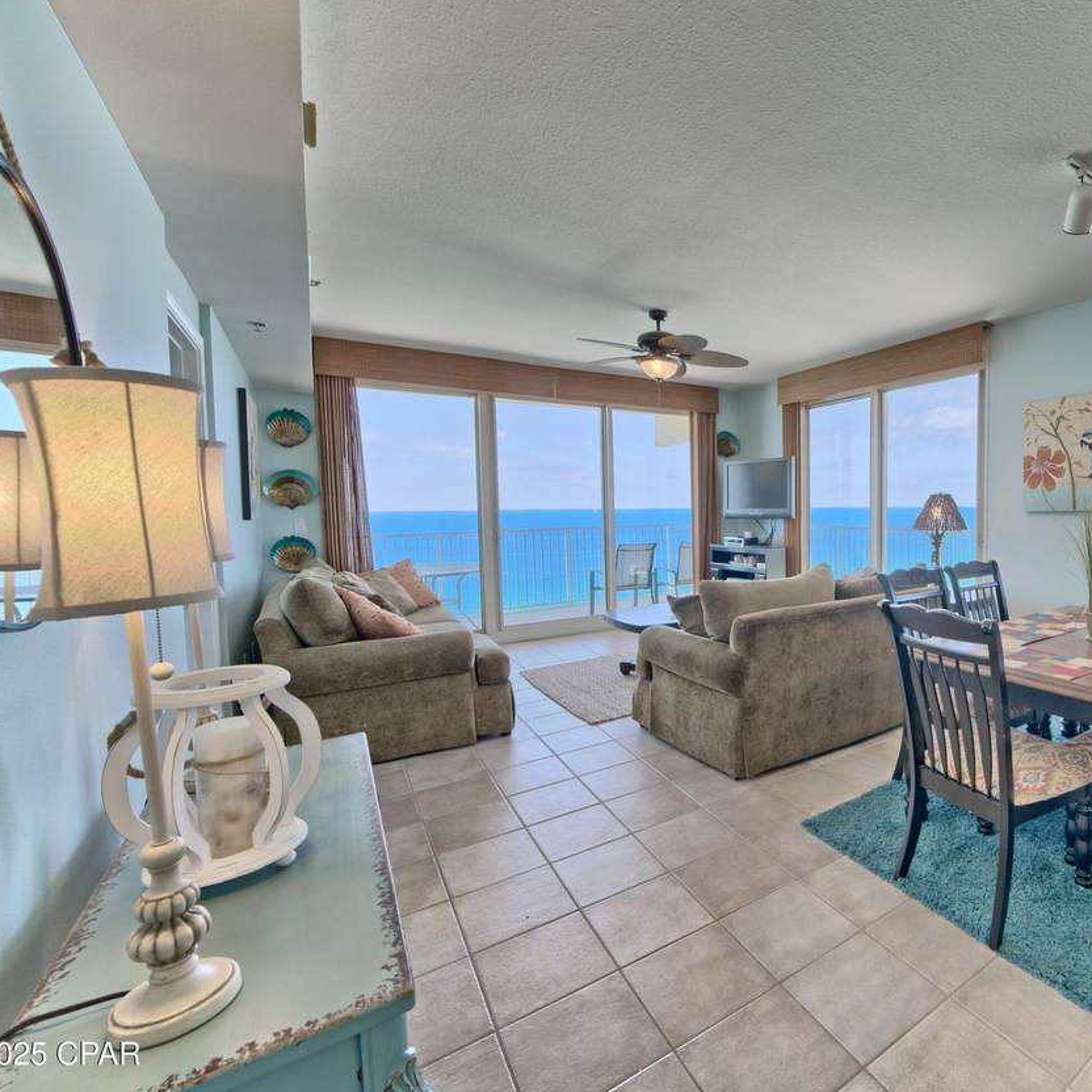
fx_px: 607
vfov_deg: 84.0
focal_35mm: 17
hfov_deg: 78.9
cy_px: 544
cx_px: 791
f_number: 8
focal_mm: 13
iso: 500
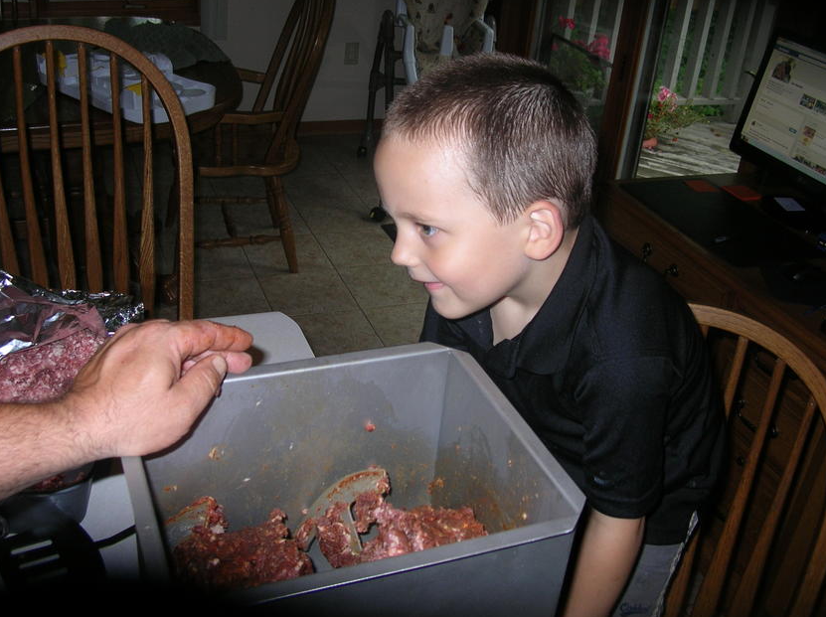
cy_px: 298
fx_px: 929
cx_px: 394
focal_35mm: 39
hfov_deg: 47.9
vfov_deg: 36.7
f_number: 2.7
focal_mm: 6
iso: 50
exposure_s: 1/60.1
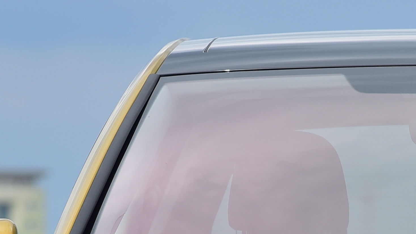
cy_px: 414
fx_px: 9520
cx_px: 473
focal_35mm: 863
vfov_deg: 1.4
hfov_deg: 2.5
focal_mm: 200
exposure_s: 1/500
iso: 200
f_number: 9
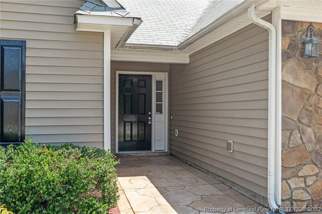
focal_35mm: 34
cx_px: 161
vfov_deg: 38.3
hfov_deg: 55.1
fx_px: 308
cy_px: 107
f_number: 8
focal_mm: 34.5
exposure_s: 1/100
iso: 200
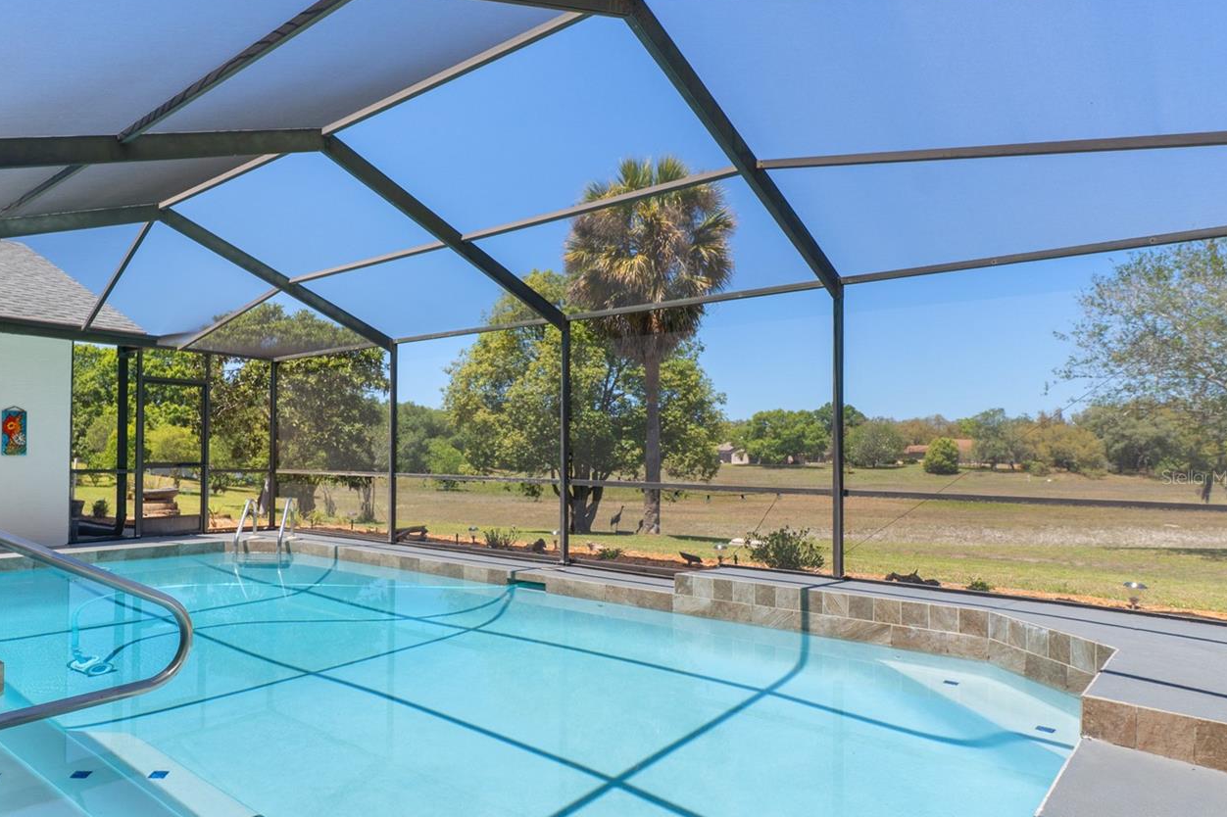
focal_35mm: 23
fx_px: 784
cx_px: 465
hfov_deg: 74.9
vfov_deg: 54.8
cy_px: 477
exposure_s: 1/500
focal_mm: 12
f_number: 8
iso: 250
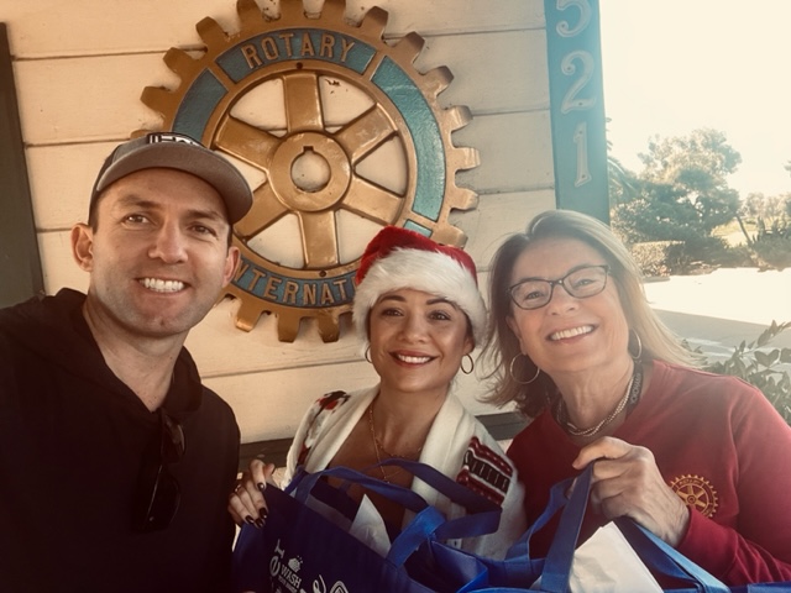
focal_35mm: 23
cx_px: 396
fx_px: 526
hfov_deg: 73.9
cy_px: 296
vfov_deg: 58.9
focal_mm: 2.71
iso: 100
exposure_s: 1/91
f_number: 2.2
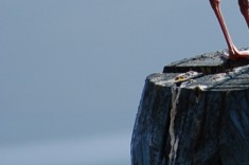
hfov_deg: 1.6
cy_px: -98
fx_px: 9021
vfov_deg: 1.0
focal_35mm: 1306
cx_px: 314
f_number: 5.6
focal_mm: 200
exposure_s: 1/500
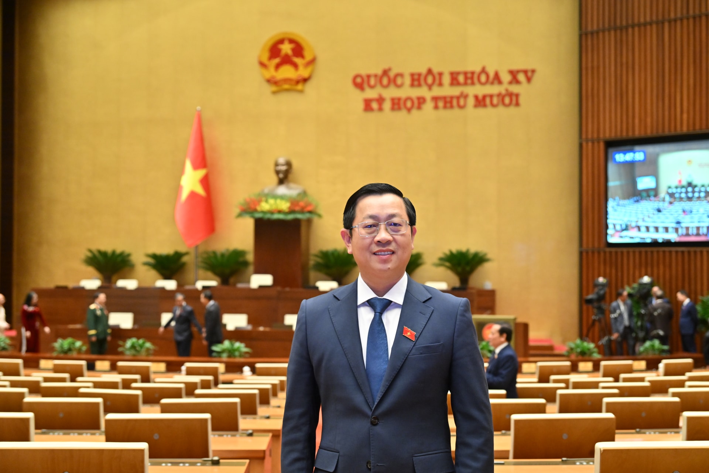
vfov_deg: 28.1
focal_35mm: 48
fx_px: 945
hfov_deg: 41.1
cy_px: 236
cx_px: 354
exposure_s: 1/200
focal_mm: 48
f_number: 4
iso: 2500
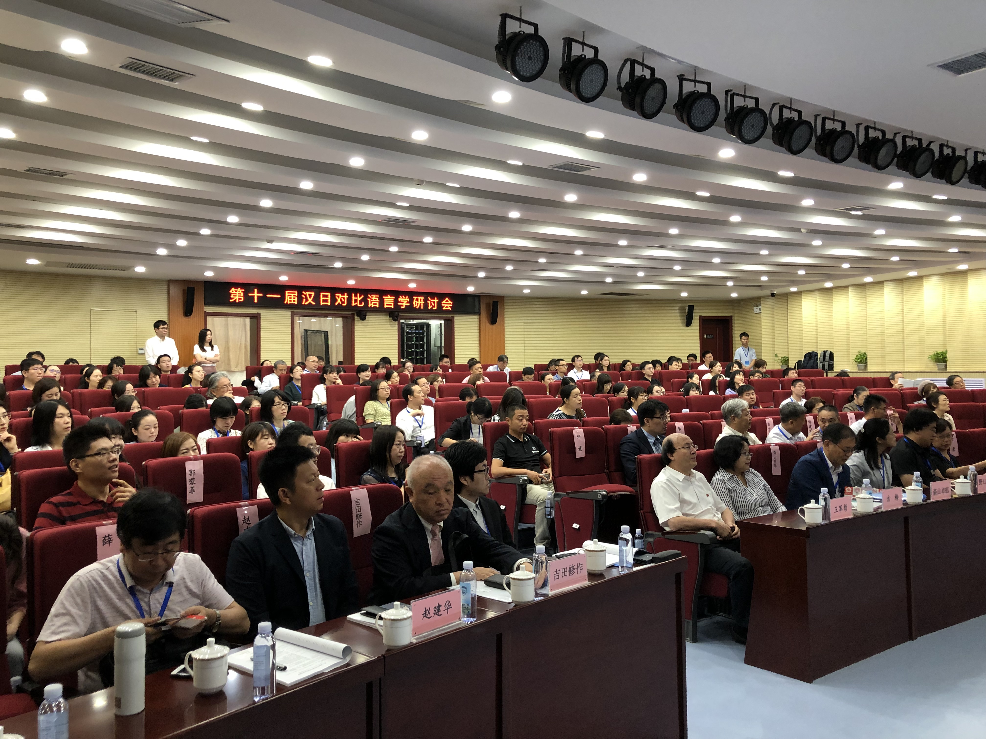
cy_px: 370
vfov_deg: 49.7
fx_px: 798
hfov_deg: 63.4
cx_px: 493
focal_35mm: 28
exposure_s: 1/15
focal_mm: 3.99
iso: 50
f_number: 1.8
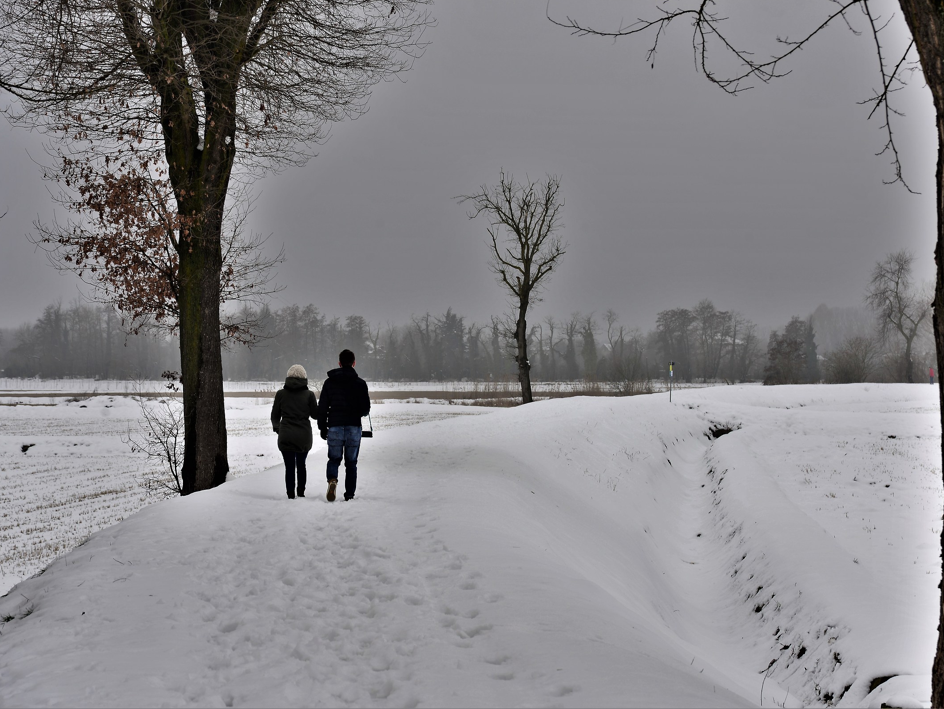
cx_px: 485
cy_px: 353
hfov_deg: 17.3
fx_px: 3109
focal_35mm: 114
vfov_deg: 13.0
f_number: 8
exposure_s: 1/320
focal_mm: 105
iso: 100
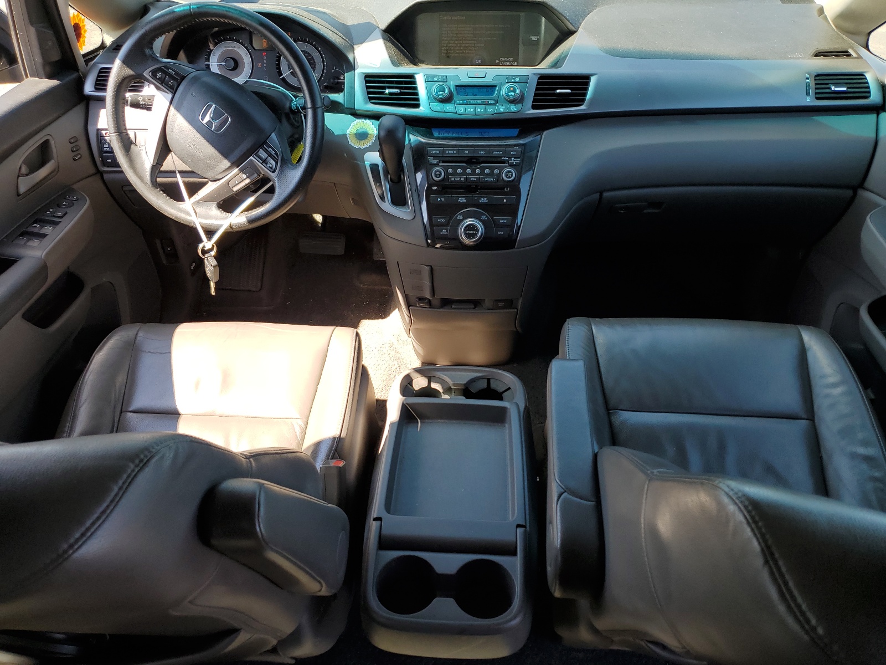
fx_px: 665
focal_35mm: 26
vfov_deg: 53.1
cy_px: 332
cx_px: 443
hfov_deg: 67.3
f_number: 1.5
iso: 50
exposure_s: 1/312
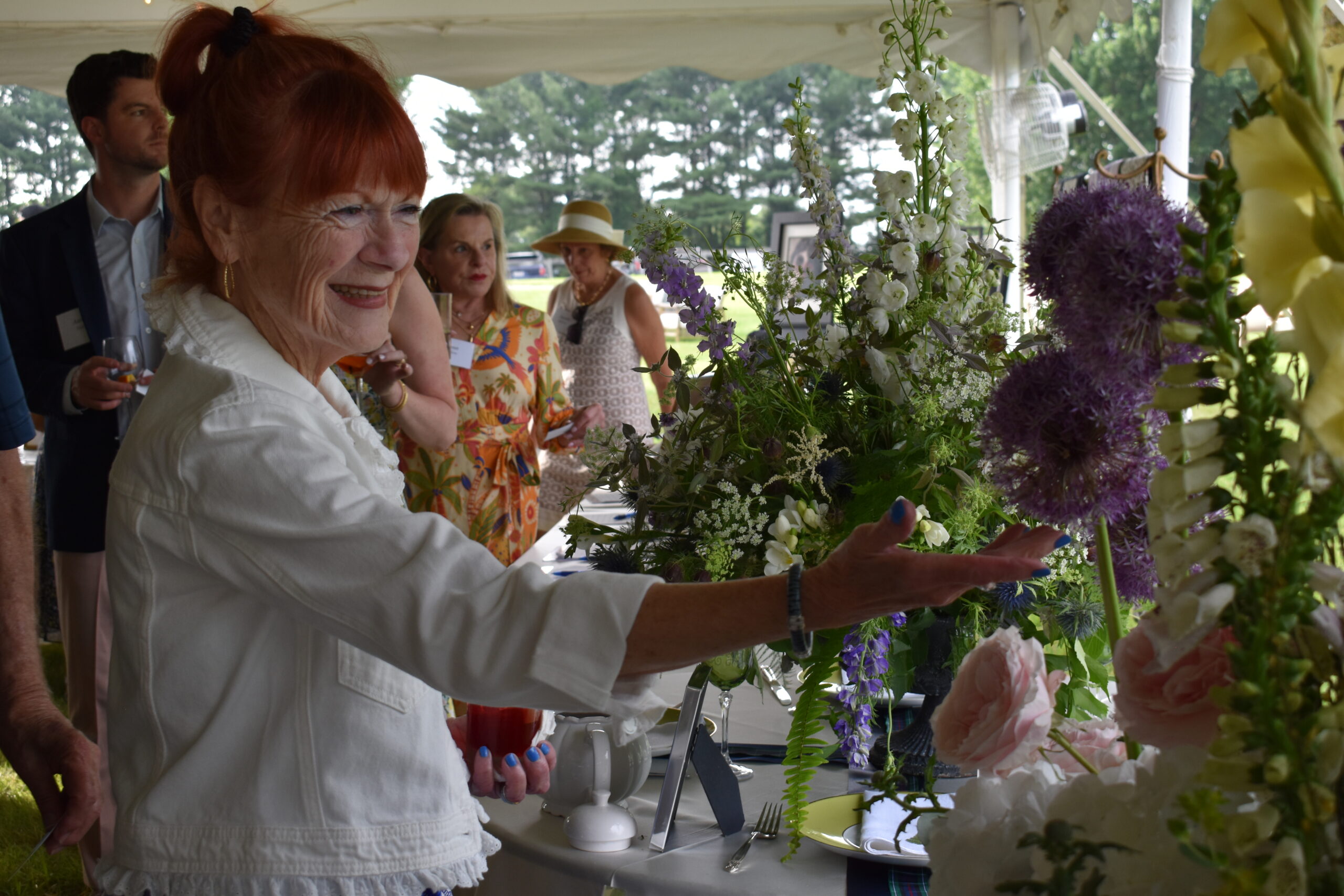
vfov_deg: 26.5
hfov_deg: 38.9
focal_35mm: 51
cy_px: 448
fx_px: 1904
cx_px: 672
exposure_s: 1/160
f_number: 6.3
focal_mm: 34
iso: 400
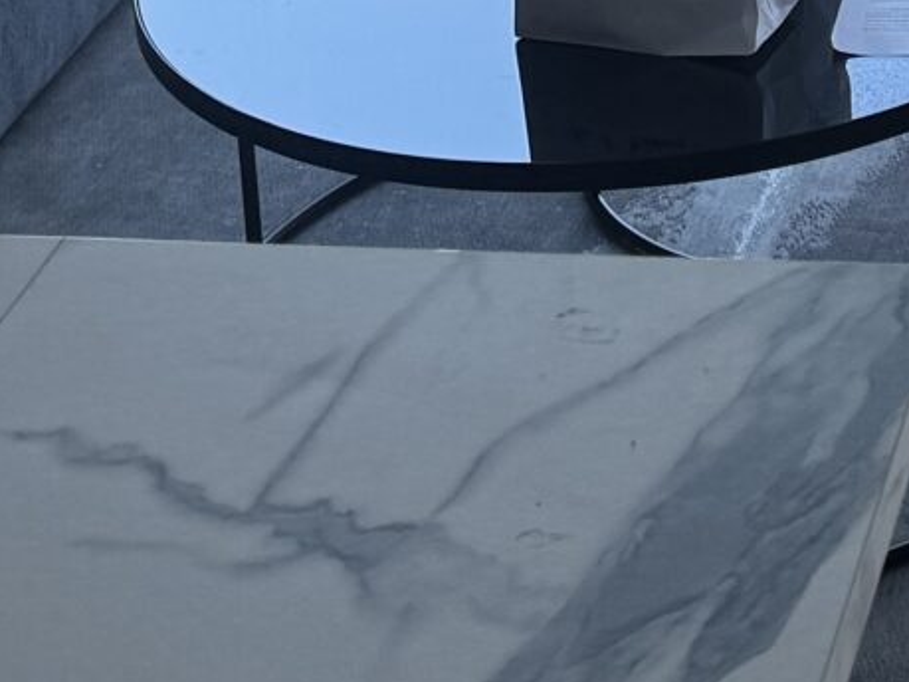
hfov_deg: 14.3
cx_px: 1073
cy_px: -829
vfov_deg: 10.0
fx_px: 3518
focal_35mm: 134
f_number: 1.78
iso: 80
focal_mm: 6.76
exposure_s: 1/100
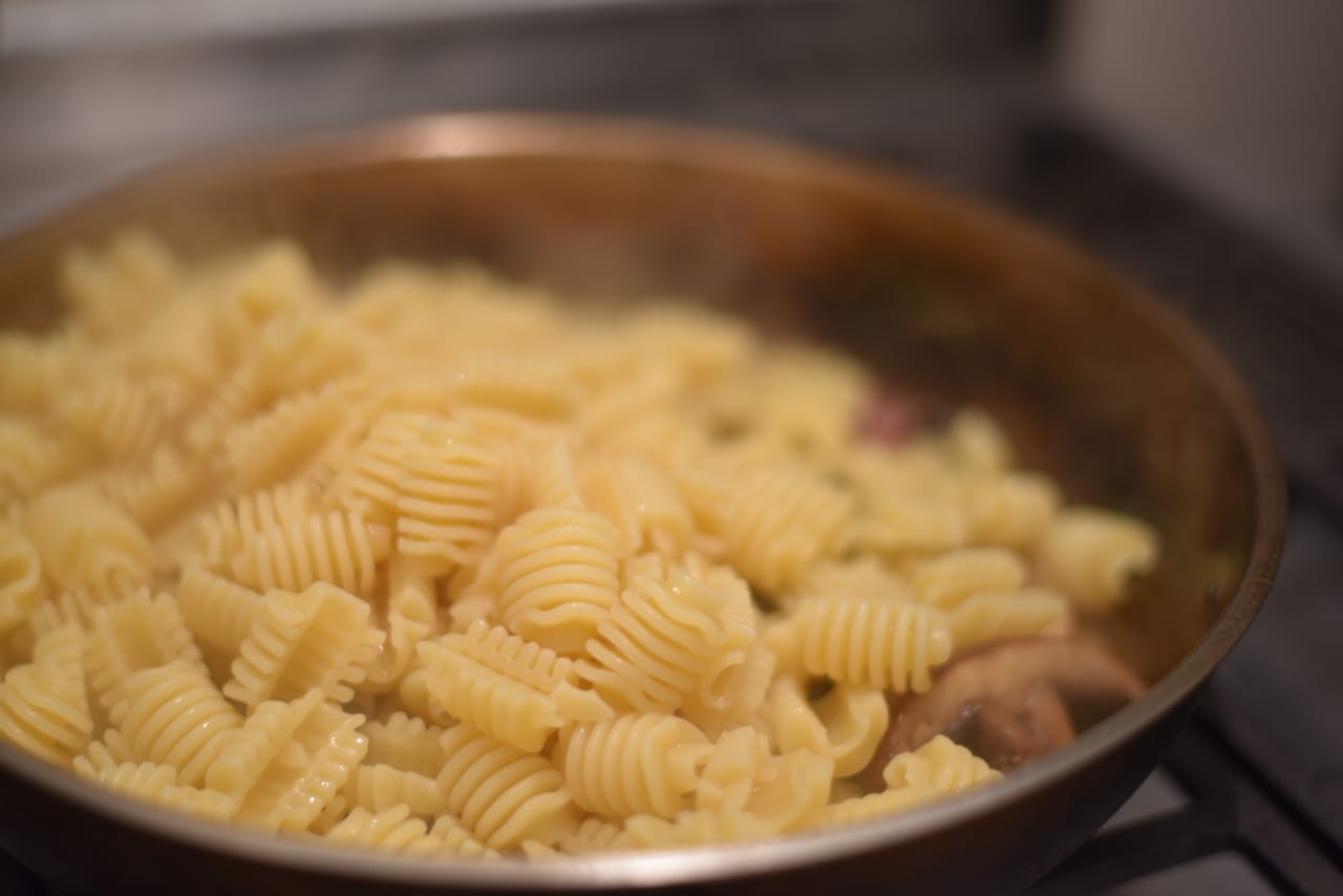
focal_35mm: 50
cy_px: 448
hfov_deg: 39.6
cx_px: 672
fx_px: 1866
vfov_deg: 27.0
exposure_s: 1/60
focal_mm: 50
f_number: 1.8
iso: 800
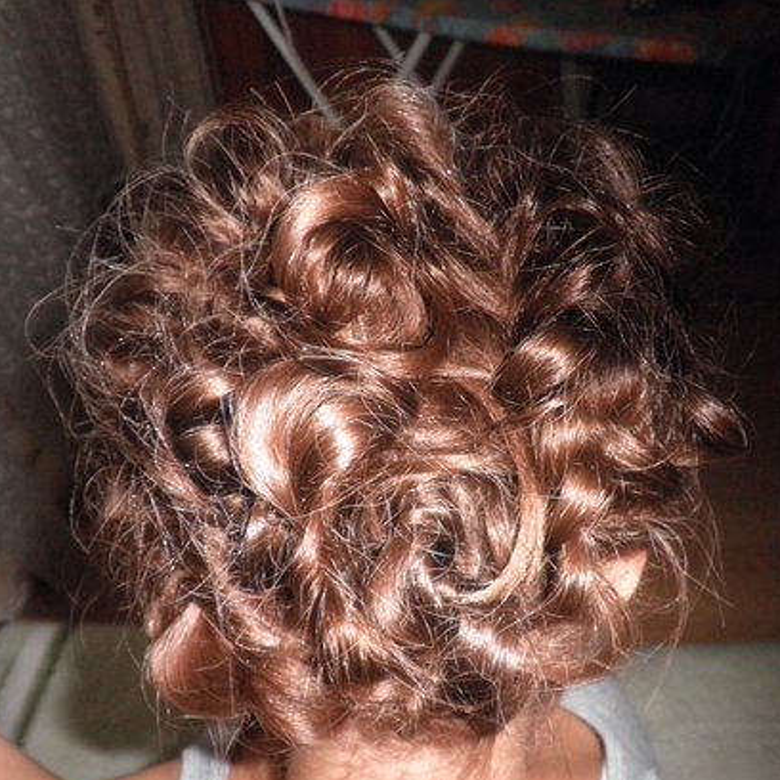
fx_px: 790
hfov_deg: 52.5
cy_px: 393
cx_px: 396
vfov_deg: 52.5
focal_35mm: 31
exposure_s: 1/30
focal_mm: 4.65
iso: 200
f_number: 7.8
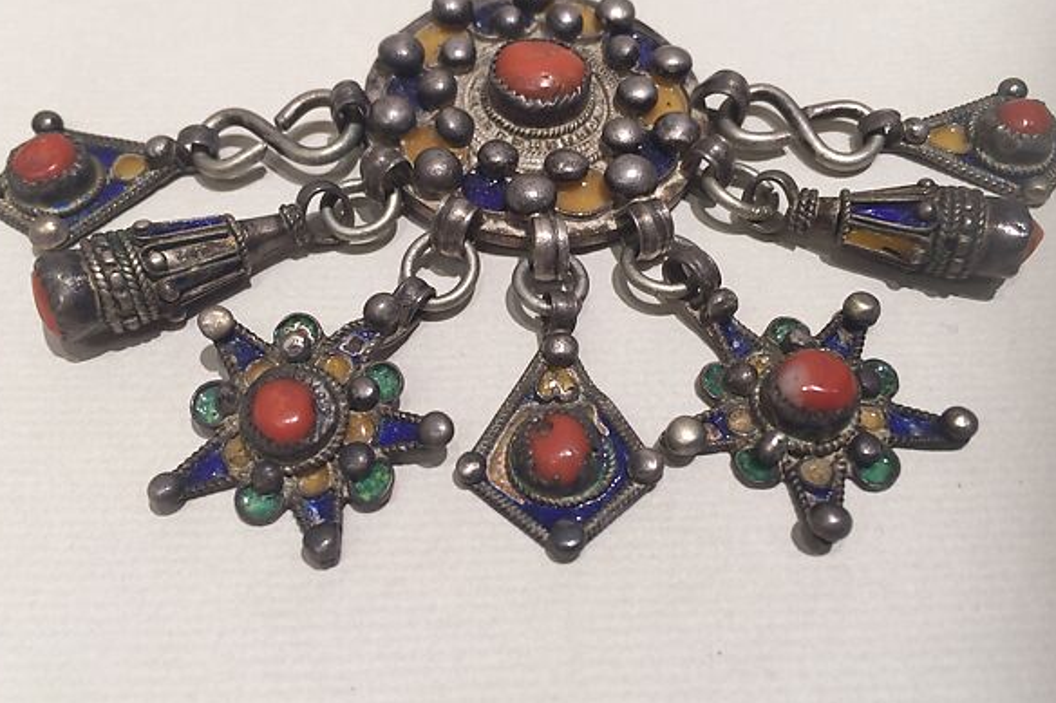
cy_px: 309
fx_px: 909
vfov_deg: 42.2
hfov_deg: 60.3
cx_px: 517
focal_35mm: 31
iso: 32
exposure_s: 1/30
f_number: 2.2
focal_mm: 4.15
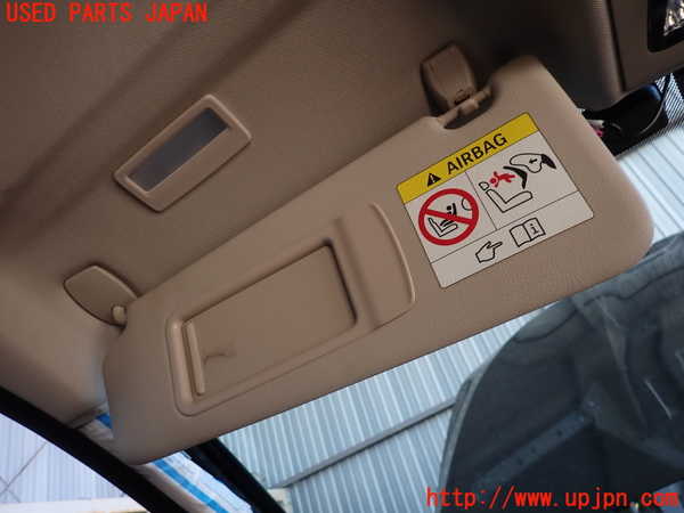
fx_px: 494
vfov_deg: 54.9
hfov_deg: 69.4
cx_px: 342
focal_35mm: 25
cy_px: 256
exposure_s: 1/100
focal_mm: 4.5
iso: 100
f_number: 2
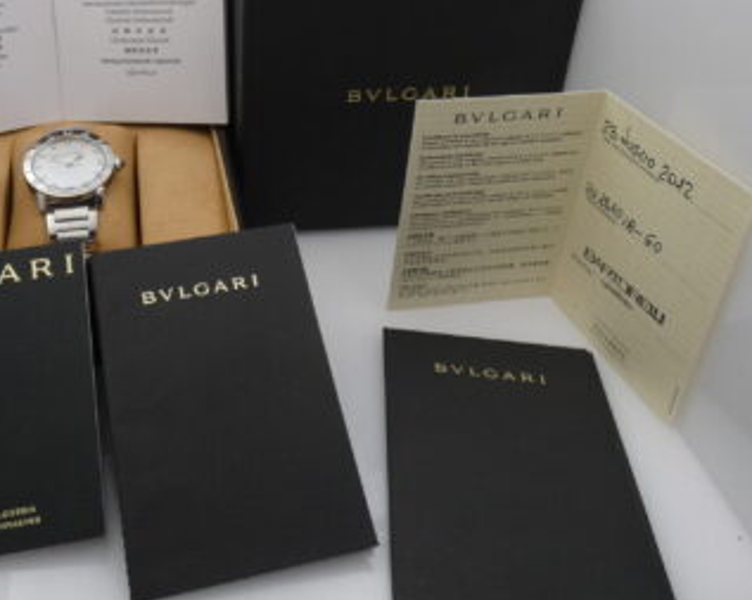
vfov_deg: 38.8
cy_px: 133
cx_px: 254
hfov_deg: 48.3
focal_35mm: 37
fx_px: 823
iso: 80
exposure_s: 1/200
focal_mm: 3.6
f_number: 2.8
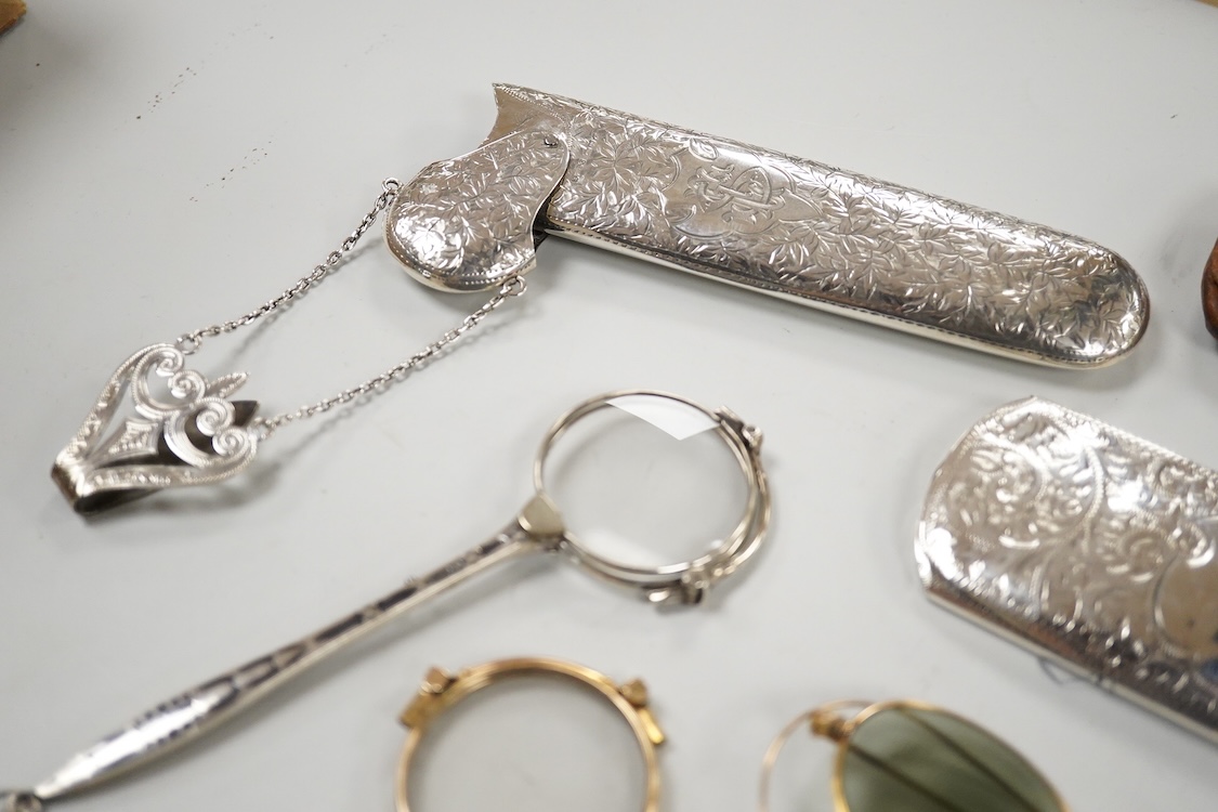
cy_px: 406
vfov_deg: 29.9
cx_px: 609
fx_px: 1522
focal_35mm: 45
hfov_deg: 43.6
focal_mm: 30
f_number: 3.5
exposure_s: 1/640
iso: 2500
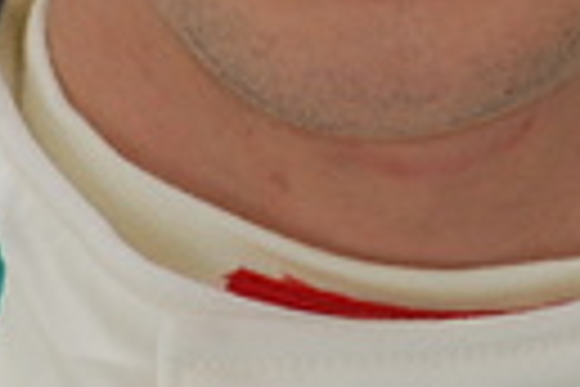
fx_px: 18217
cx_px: 342
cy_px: -261
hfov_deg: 1.8
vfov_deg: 1.2
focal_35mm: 1131
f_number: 8
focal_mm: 135
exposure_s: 1/60
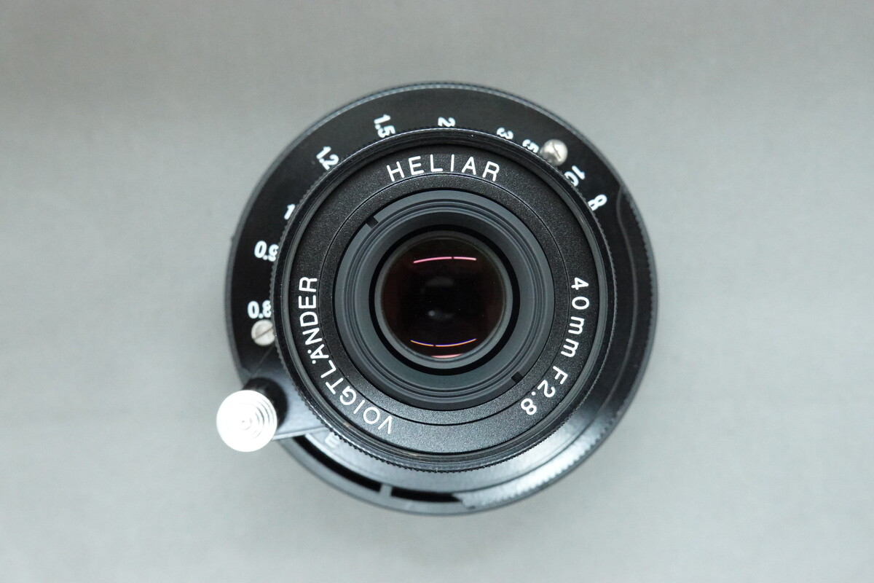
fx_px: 1165
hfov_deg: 41.1
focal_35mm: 48
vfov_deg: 28.1
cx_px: 437
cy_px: 292
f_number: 5.6
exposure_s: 1/50
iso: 3200
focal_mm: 18.24
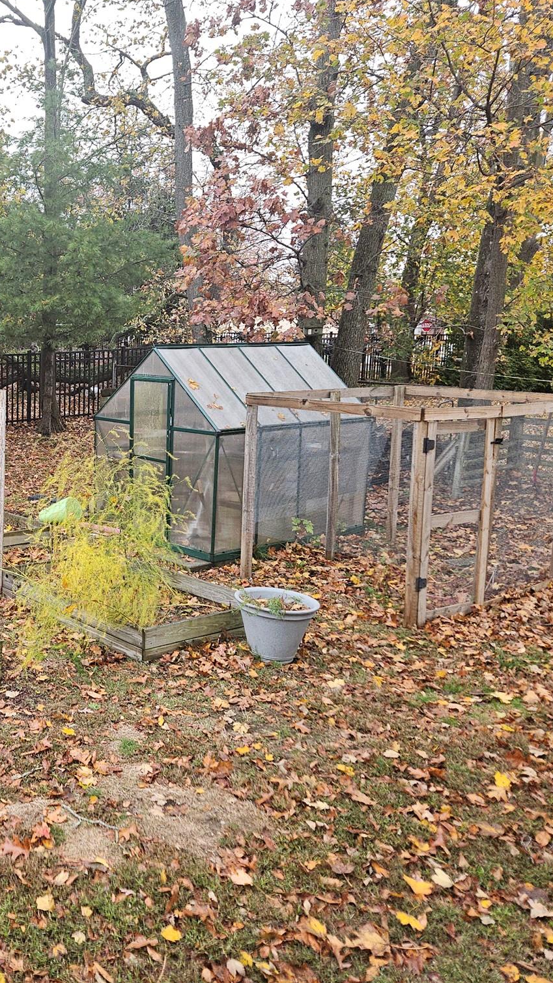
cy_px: 491
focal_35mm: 34
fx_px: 886
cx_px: 46
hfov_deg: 32.8
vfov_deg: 58.0
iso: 100
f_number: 1.8
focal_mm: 5.4
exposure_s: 1/60
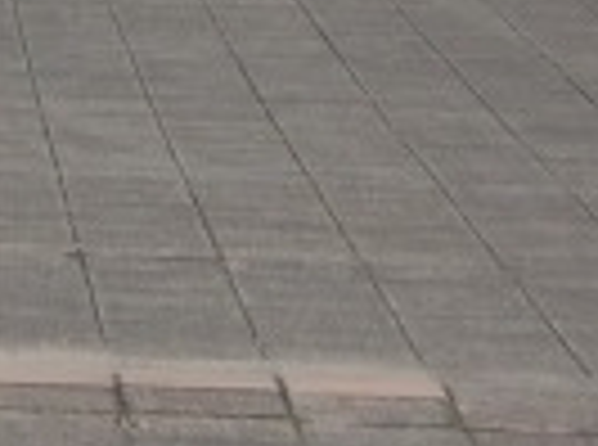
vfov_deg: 3.3
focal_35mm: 444
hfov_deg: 4.5
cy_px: -324
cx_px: -292
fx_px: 7649
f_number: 5.4
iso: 200
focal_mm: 16.51
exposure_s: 1/100
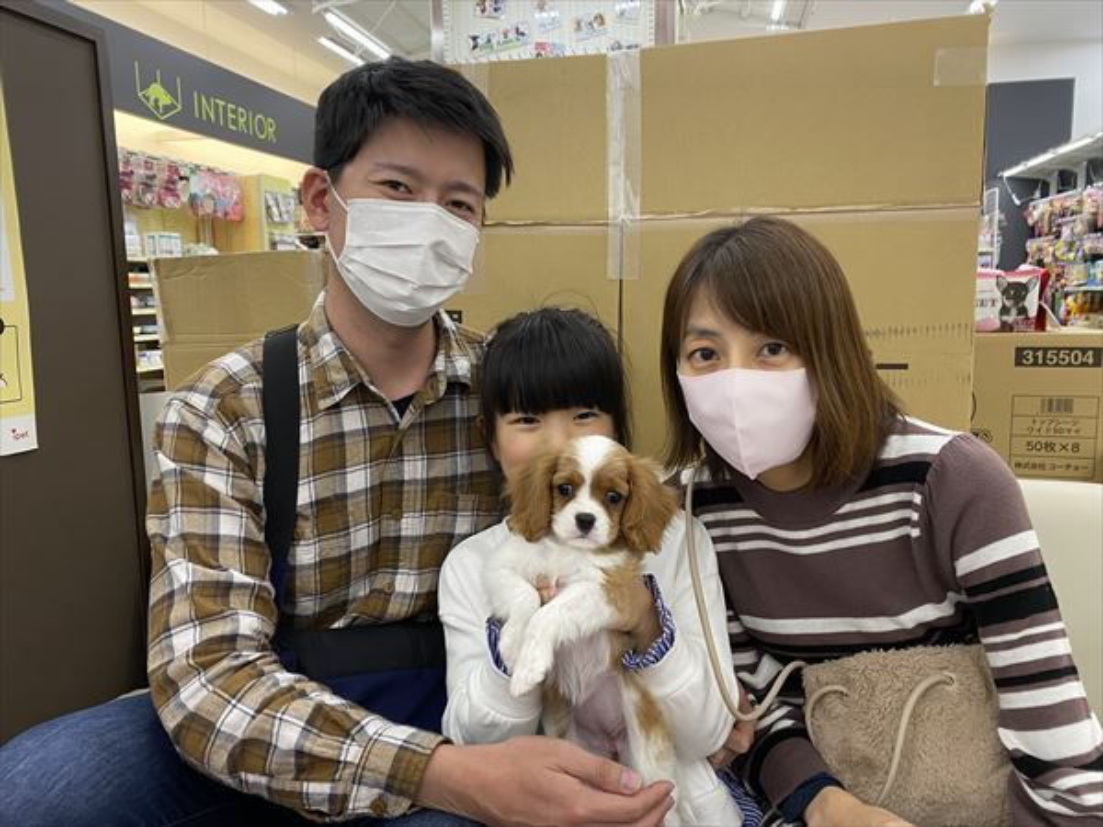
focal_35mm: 26
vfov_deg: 53.1
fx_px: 828
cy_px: 414
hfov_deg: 67.3
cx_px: 552
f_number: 1.8
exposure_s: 1/60
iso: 80
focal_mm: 4.25
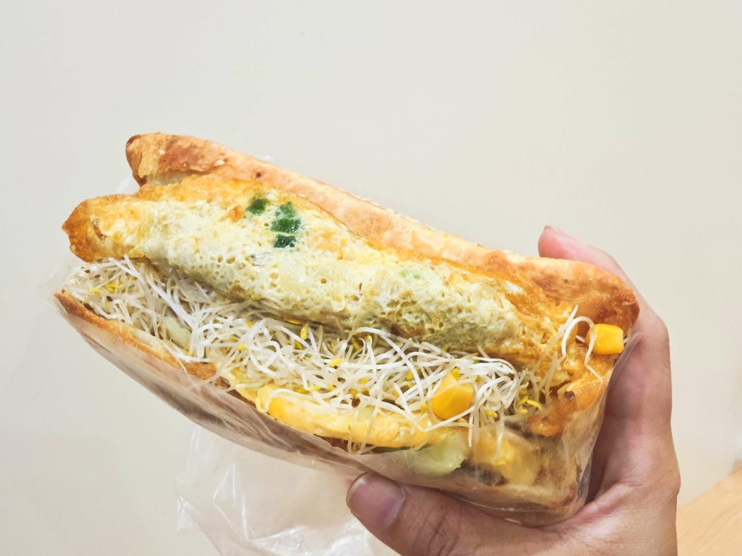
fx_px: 557
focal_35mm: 26
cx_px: 333
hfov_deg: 67.1
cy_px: 313
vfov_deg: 52.9
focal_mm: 2.03
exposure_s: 1/60
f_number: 1.8
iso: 125
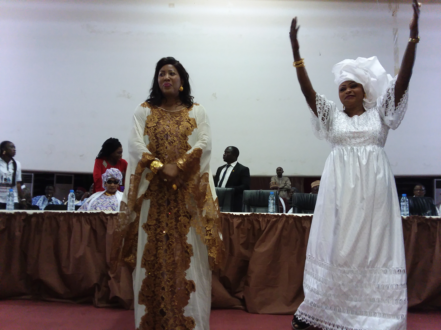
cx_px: 220
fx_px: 344
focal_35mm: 27
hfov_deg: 65.3
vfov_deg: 51.4
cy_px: 165
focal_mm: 2.91
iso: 200
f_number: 1.9
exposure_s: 1/33
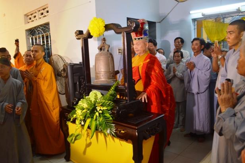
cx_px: 121
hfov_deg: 65.5
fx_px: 190
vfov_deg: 46.4
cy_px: 84
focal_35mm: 28
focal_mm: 18
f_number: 3.5
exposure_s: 1/60
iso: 400
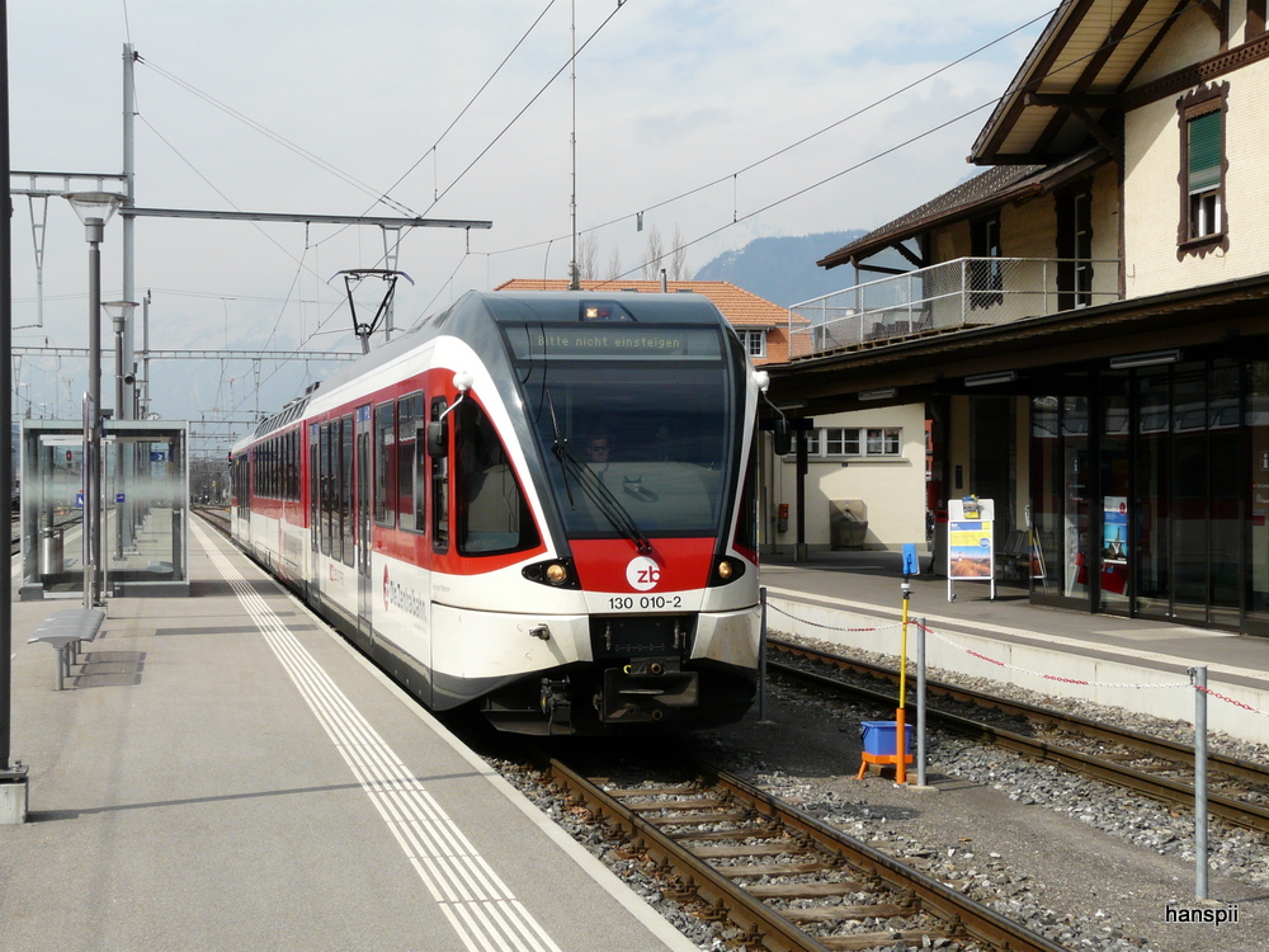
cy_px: 476
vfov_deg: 27.5
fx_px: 1943
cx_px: 634
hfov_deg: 36.2
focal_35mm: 53
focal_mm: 8.8
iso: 100
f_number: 6.3
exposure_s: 1/500
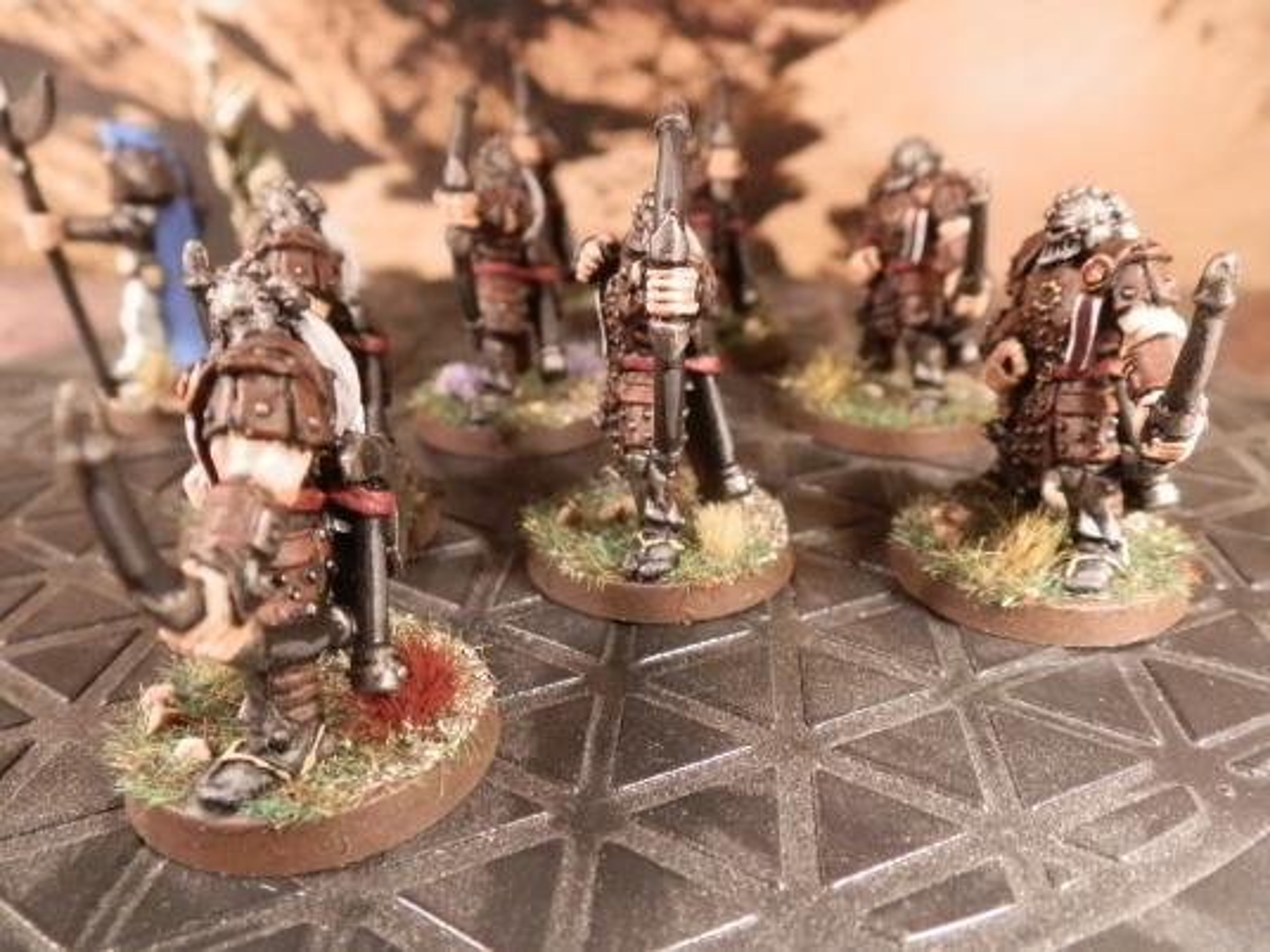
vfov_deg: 49.7
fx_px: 1027
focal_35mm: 28
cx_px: 635
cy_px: 476
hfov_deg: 63.4
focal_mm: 5
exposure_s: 1/40
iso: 400
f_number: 3.1
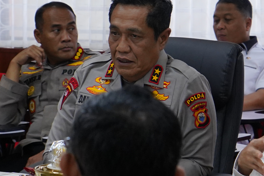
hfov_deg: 8.7
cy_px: 62
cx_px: 252
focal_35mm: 236
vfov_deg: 5.8
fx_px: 1730
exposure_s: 1/160
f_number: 5.6
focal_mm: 70
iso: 2000
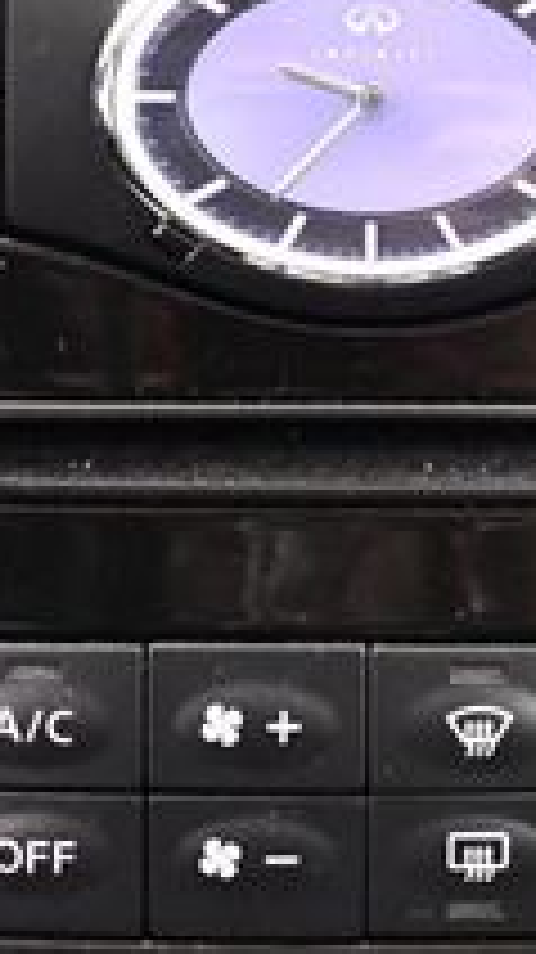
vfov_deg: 18.8
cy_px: 486
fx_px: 2885
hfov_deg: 10.6
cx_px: 306
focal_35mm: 114
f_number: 3.5
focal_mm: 18
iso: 6400
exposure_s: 1/60
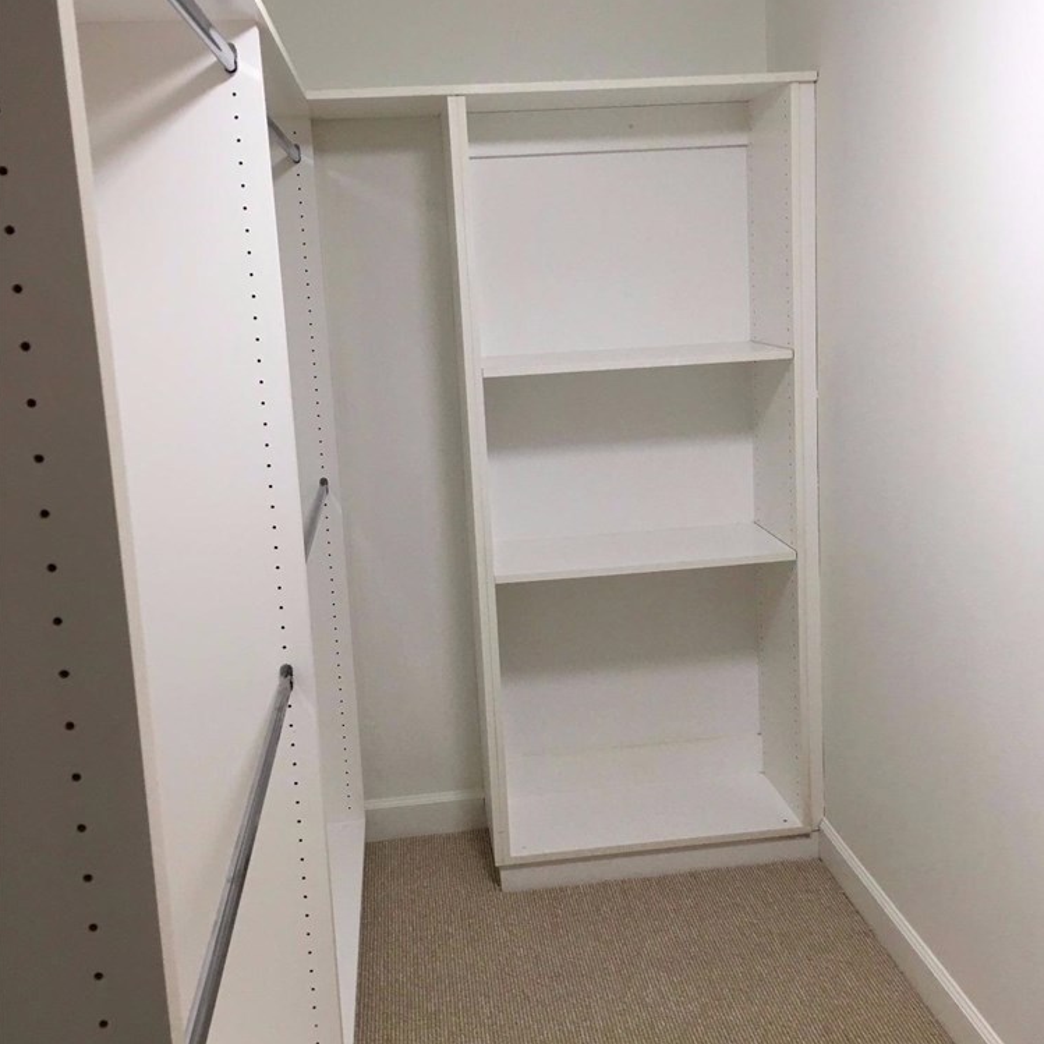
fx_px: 1194
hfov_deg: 47.2
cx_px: 530
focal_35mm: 35
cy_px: 465
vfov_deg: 47.1
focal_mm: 4.15
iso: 32
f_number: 2.2
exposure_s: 1/30
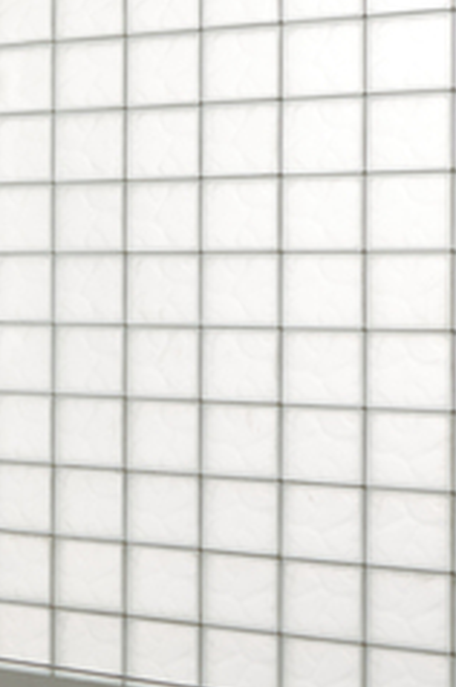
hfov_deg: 14.7
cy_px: 237
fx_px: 1524
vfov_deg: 25.3
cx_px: -380
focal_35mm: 80
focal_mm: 19
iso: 64
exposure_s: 1/5
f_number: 7.1
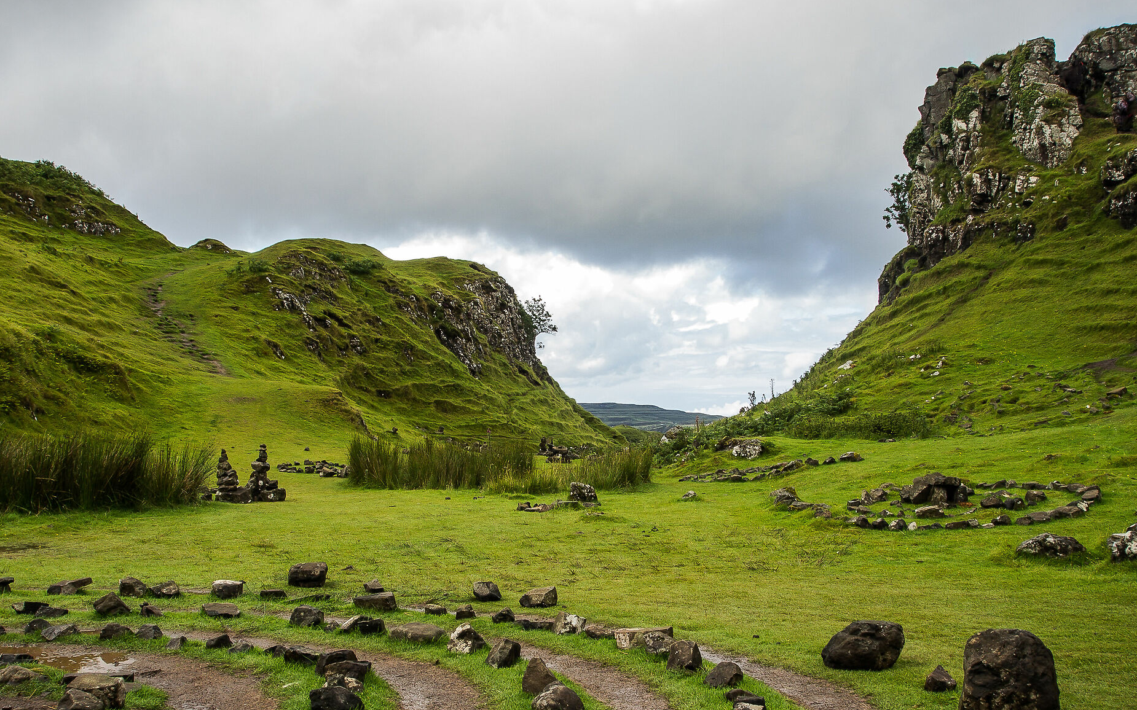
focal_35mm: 33
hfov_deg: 58.1
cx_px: 545
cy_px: 442
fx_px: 1023
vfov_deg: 38.1
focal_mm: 12
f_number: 10
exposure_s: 1/80
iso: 125
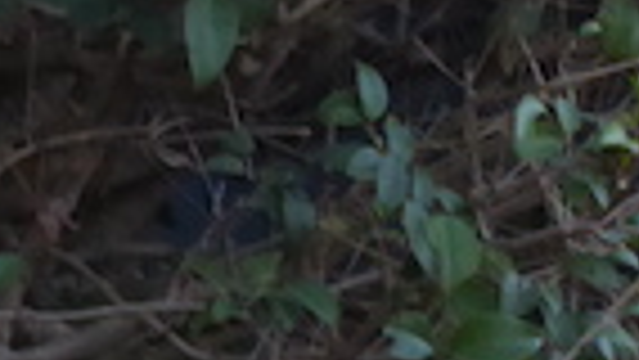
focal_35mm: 1532
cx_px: -504
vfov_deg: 0.8
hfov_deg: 1.4
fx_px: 25968
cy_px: 554
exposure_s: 1/60
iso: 400
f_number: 5.7
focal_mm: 50.5
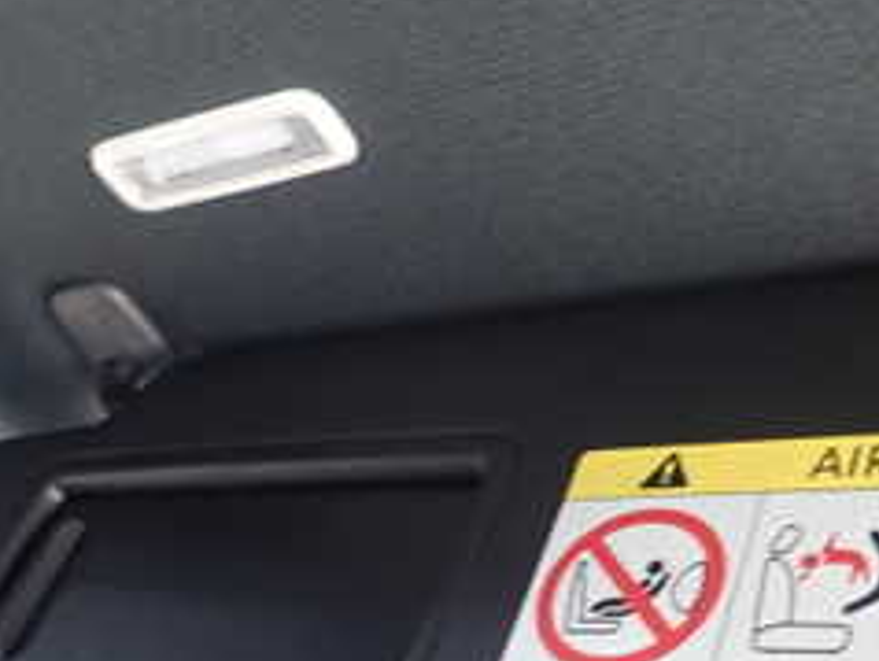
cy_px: 506
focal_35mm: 63
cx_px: 484
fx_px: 1601
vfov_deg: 23.1
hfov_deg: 30.7
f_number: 2
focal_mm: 4.5
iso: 200
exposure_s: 1/30
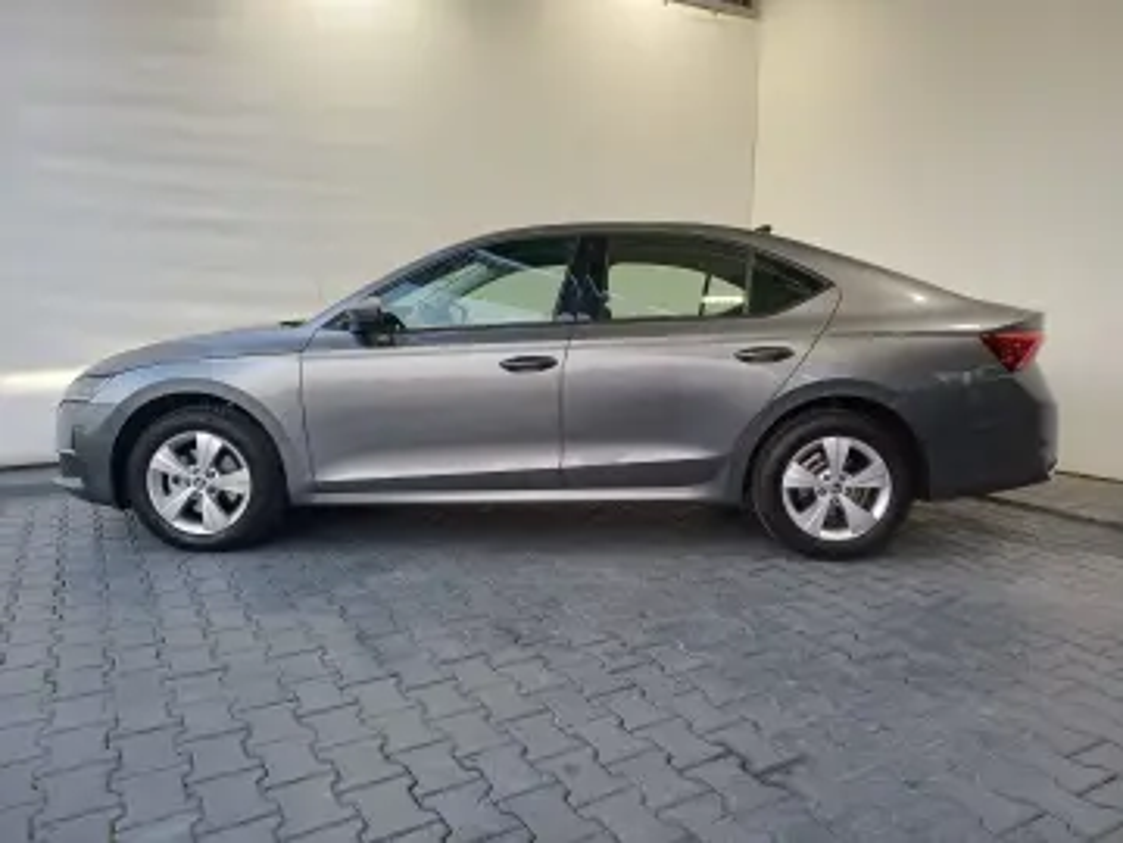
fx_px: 811
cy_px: 422
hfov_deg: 69.4
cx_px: 562
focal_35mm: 25
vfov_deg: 54.9
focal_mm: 4.65
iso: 64
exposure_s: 1/50
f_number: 1.8
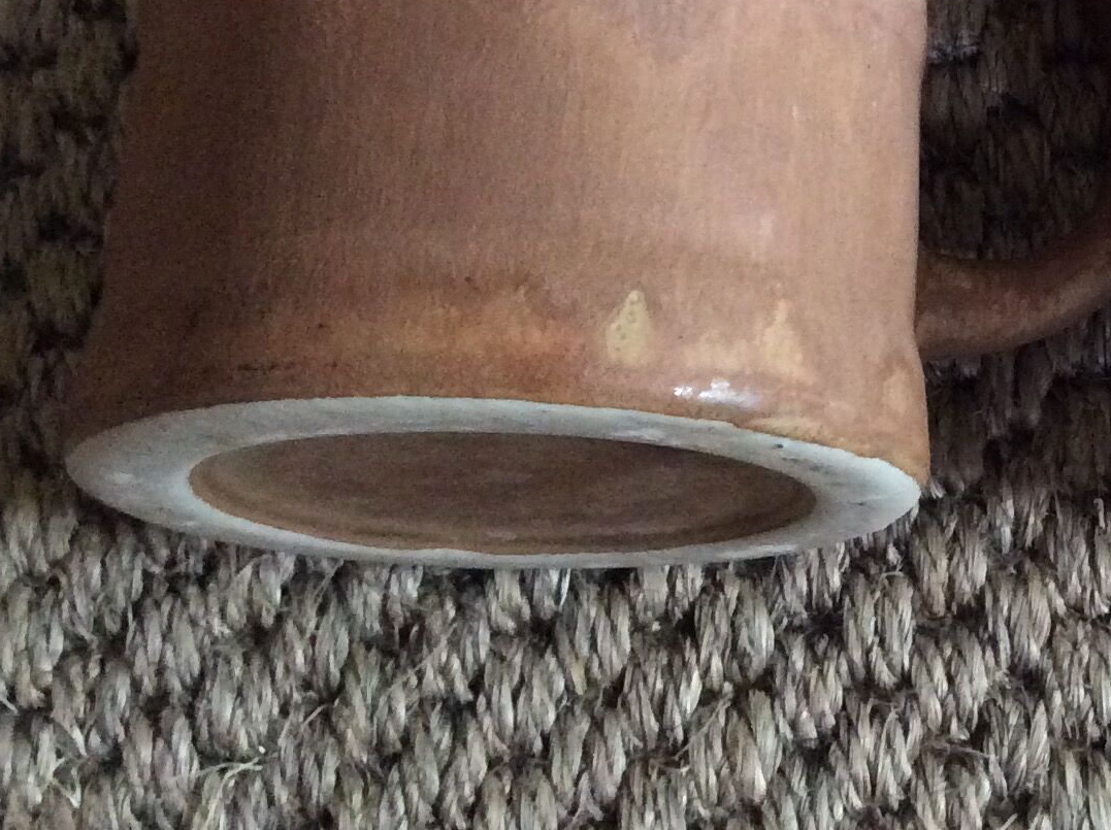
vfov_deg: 18.9
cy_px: 129
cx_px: 1159
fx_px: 2468
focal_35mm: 77
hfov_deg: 24.0
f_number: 2.4
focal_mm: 3.3
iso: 320
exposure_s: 1/25
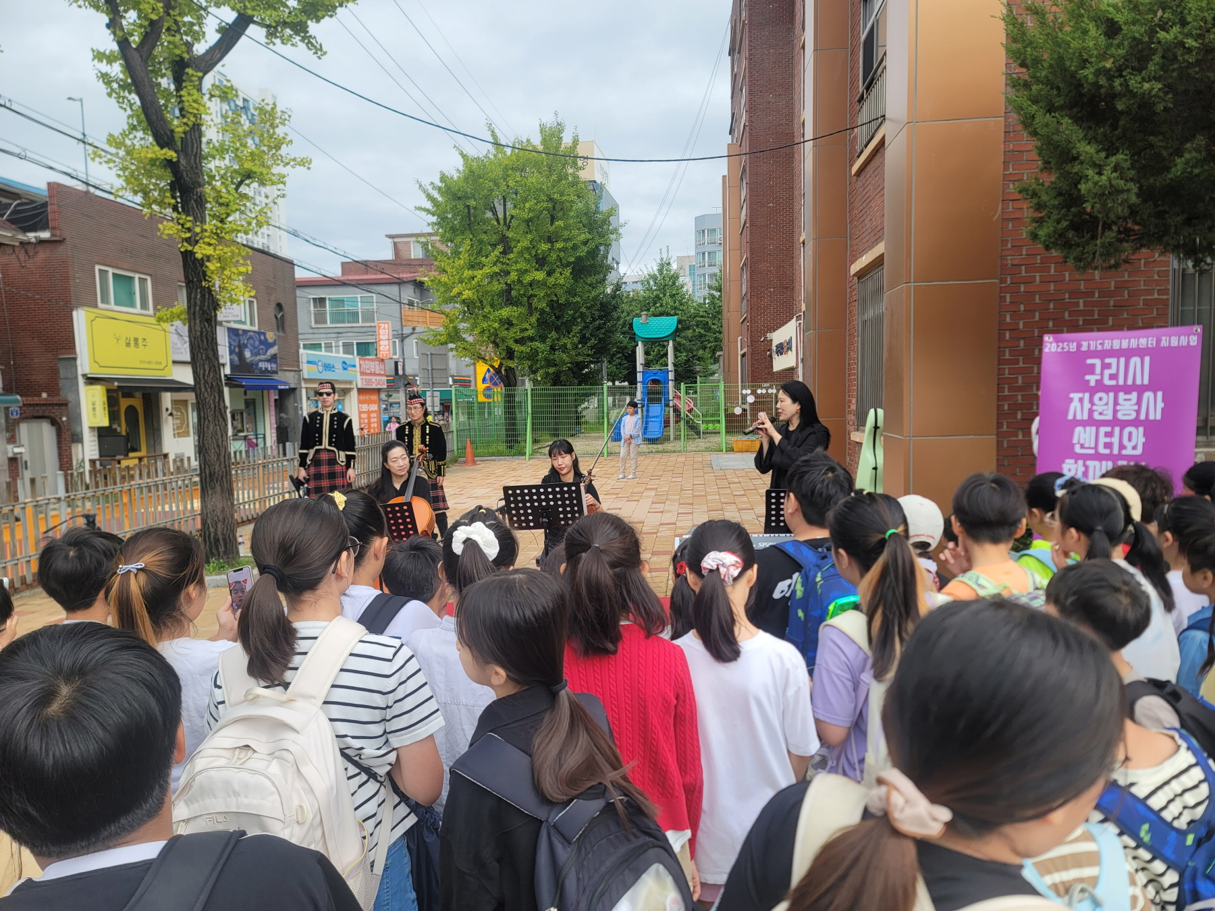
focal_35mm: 25
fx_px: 877
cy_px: 456
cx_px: 608
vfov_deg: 54.9
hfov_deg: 69.4
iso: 20
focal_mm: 7
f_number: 1.8
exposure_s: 1/174
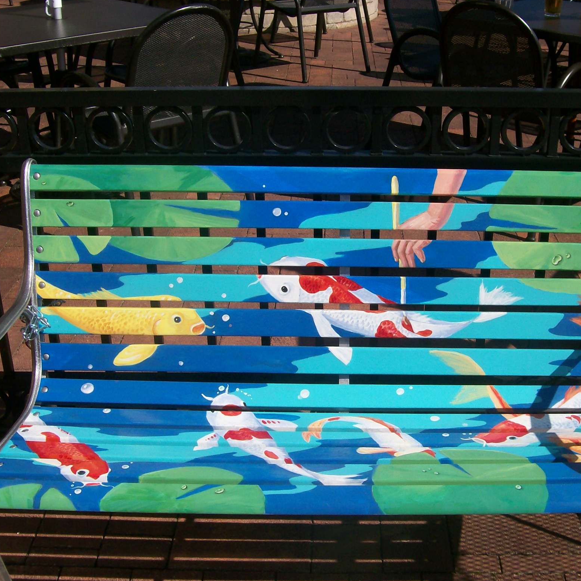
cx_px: 346
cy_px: 311
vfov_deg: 36.0
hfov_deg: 35.9
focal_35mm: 47
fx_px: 892
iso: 80
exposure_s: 1/901
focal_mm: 6
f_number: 4.8
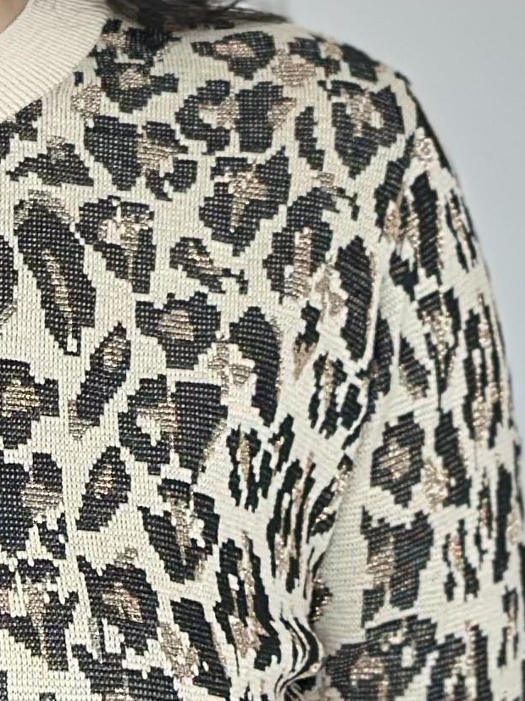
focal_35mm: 234
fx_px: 4733
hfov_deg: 6.3
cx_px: -124
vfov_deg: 8.5
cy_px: 438
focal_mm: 6.86
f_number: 1.78
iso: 64
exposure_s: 1/100
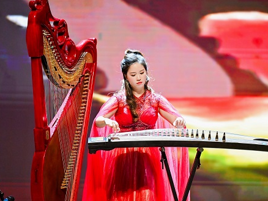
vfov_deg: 6.8
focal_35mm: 219
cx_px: 136
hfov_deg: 9.0
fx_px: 1696
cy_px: 101
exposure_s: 1/200
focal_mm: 200
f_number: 2.8
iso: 2000
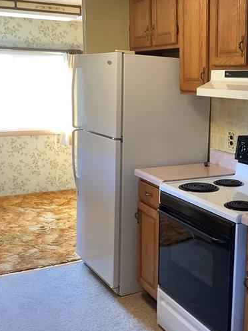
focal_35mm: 48
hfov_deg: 29.7
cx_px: 189
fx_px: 459
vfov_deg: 39.7
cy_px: 170
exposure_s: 1/60
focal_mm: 3.3
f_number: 2.4
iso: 320
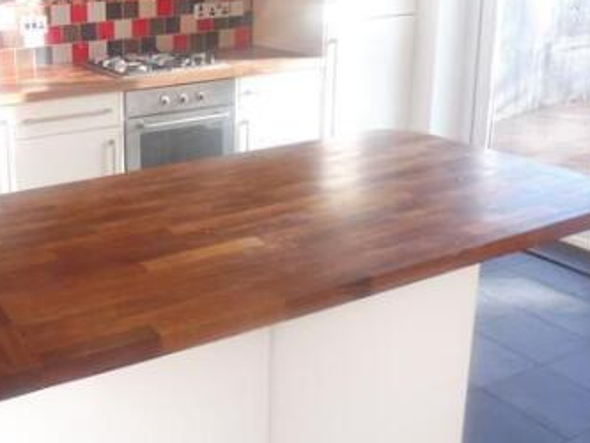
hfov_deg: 41.8
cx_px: 79
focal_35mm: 42
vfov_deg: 33.7
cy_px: 111
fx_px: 716
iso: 160
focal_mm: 4.3
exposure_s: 1/60
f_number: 3.3
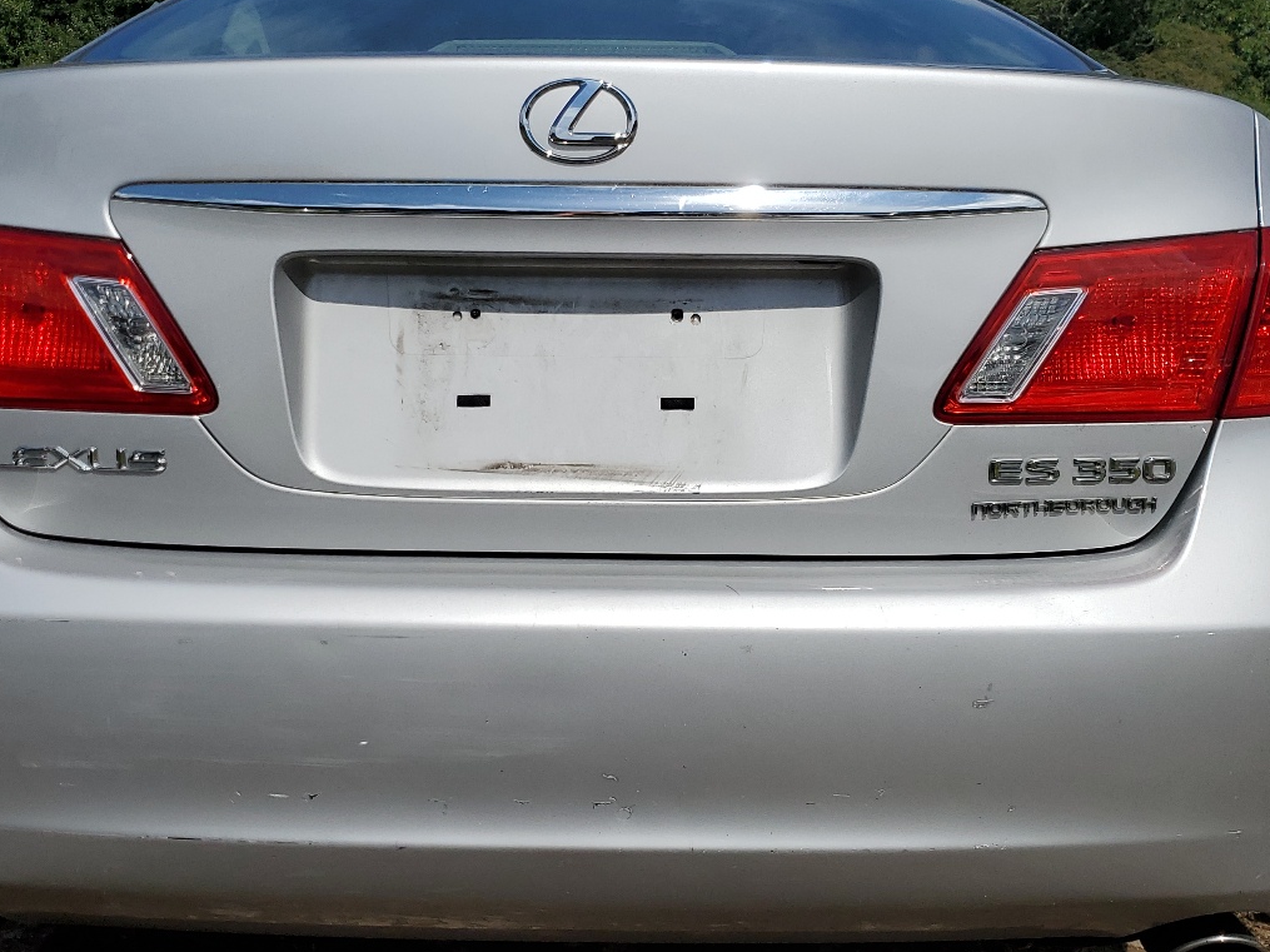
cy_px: 477
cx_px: 594
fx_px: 1504
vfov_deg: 35.1
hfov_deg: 45.8
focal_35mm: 41
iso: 50
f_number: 1.5
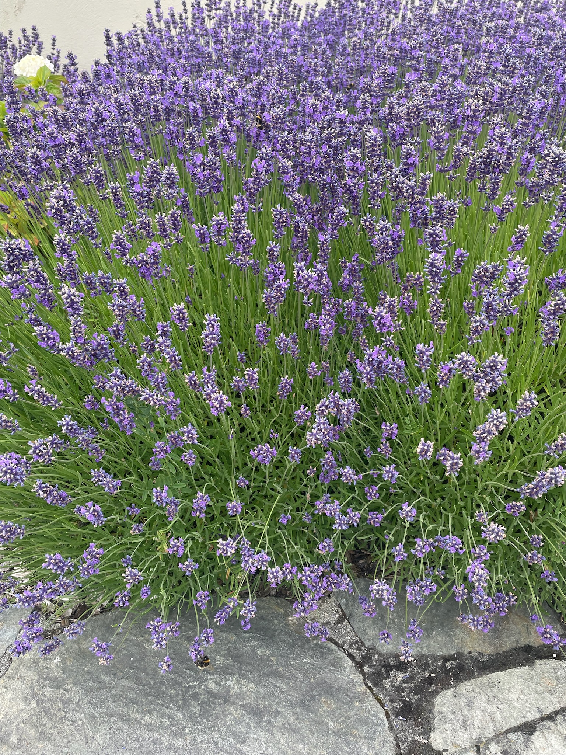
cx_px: 283
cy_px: 378
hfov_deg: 53.1
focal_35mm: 26
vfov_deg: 67.3
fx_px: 567
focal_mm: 4.2
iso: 32
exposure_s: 1/275
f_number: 1.6
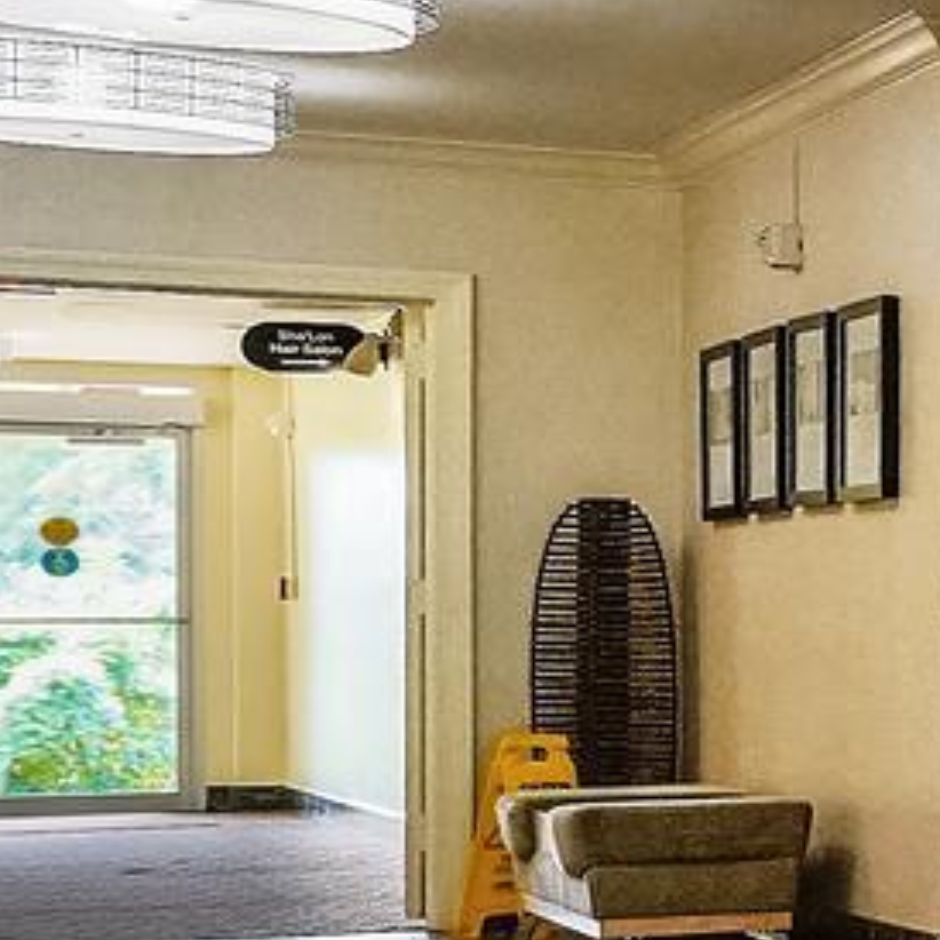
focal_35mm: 108
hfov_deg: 9.7
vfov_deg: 15.4
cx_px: 3208
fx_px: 3318
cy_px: 1216
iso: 1000
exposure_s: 1/160
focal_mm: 17
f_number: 4
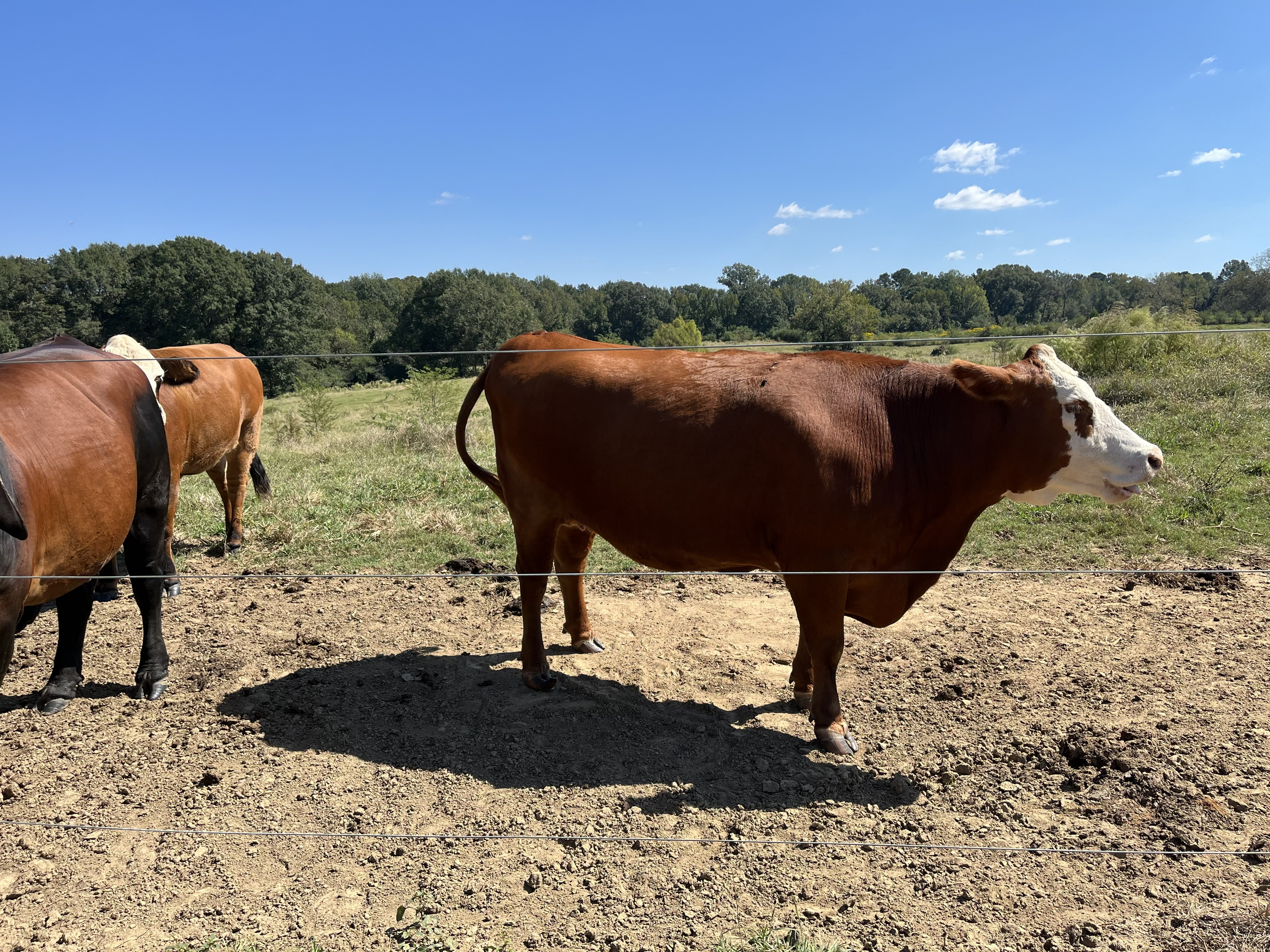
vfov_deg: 53.1
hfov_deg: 67.3
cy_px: 476
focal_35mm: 26
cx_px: 635
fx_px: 954
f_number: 1.6
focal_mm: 5.1
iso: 50
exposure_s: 1/2755
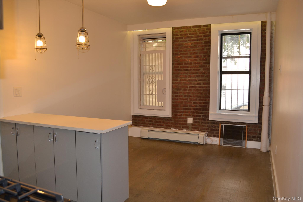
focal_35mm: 27
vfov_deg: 47.9
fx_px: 227
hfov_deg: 67.4
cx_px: 152
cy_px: 101
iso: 400
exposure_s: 1/80
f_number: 4
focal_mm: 18
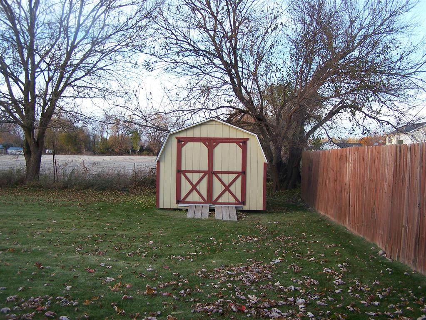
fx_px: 468
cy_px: 160
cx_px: 213
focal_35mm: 38
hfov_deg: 49.0
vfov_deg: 37.7
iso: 80
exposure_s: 1/60
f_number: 2.8
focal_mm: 6.3
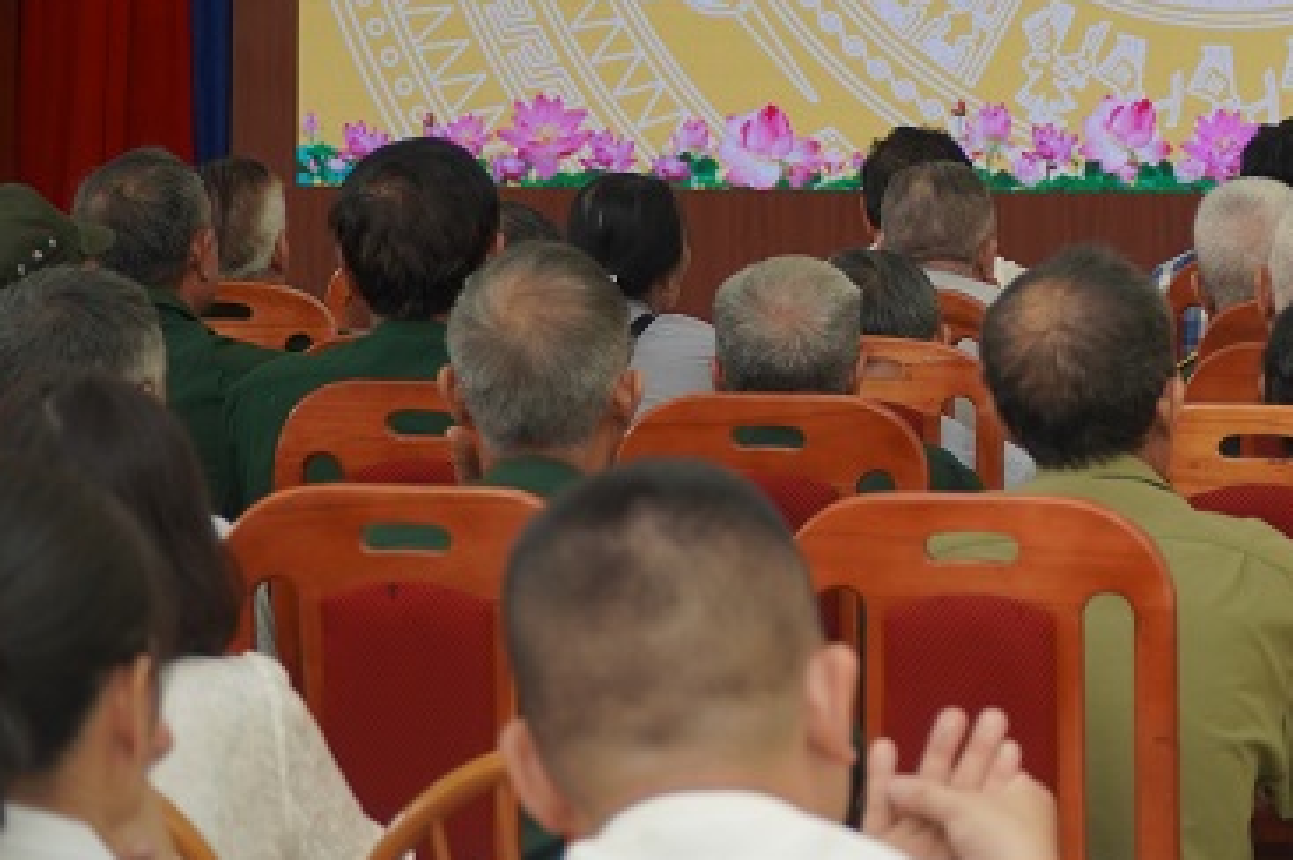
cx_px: 1374
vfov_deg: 9.4
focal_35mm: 144
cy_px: -44
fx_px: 5167
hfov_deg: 14.0
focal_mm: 44
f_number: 4
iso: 200
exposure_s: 1/160
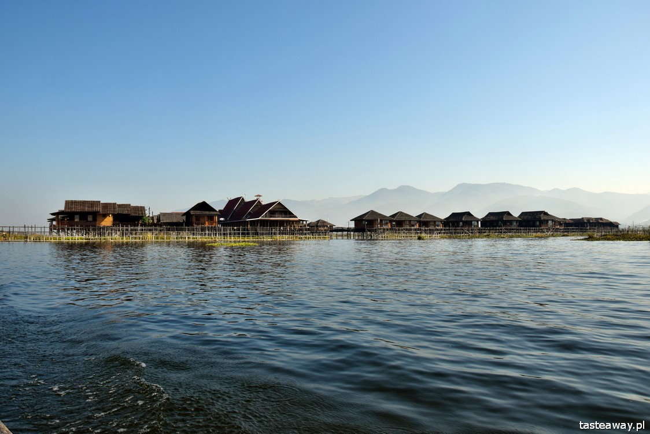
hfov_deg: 67.4
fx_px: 488
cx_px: 325
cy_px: 217
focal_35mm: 27
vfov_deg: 48.0
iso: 200
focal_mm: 18
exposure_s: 1/400
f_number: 10
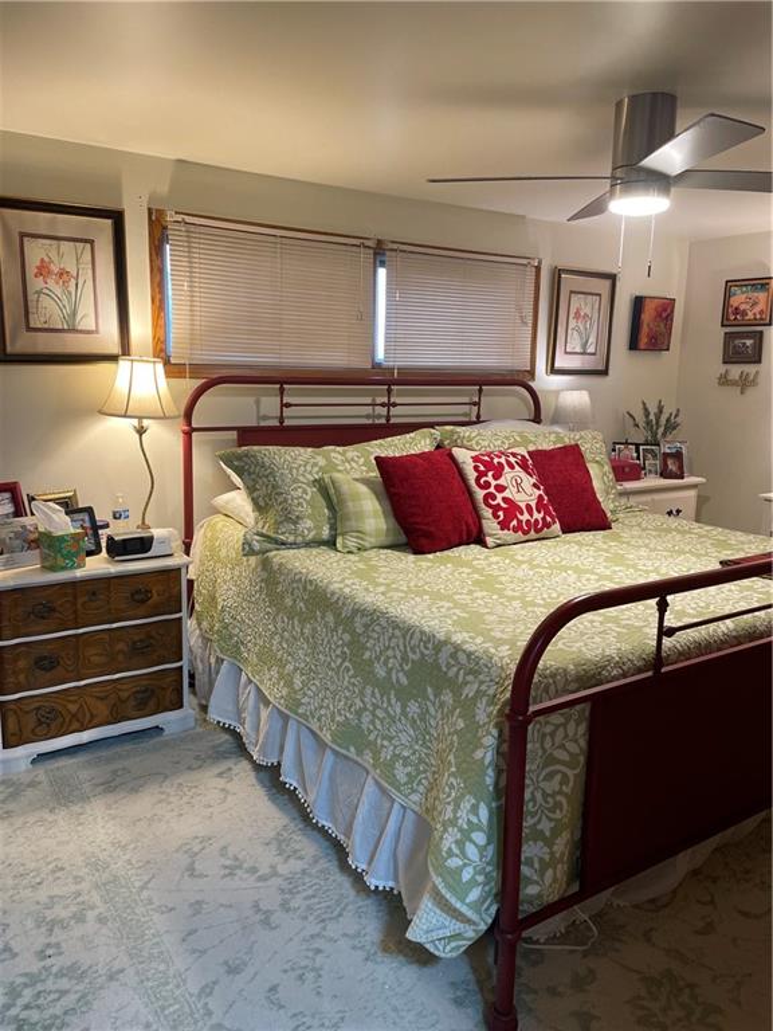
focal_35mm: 26
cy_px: 516
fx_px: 774
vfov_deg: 67.3
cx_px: 386
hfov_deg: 53.1
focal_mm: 4.2
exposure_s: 1/60
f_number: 1.6
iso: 125
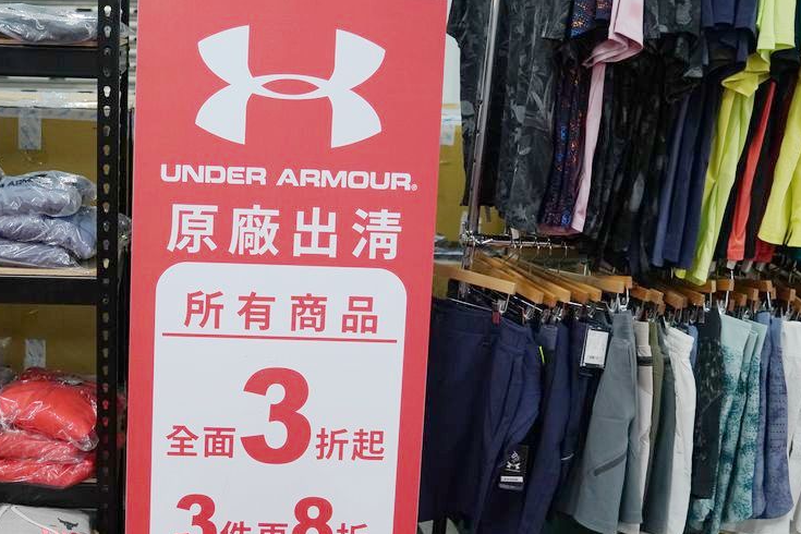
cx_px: 239
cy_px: 345
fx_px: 1090
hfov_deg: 39.6
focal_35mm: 49
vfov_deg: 27.4
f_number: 2.8
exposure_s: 1/160
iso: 3200
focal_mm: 30
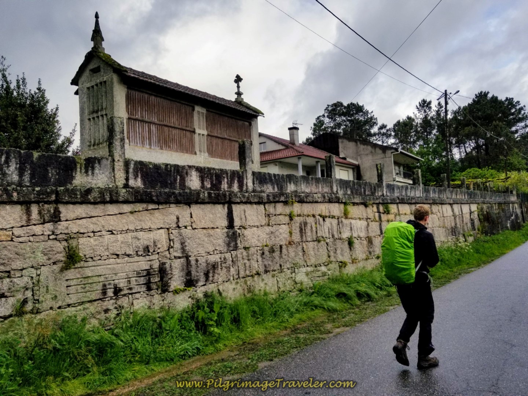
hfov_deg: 67.3
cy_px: 198
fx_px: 397
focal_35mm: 26
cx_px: 264
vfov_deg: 53.1
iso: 50
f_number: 1.7
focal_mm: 4.3
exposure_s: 1/3378
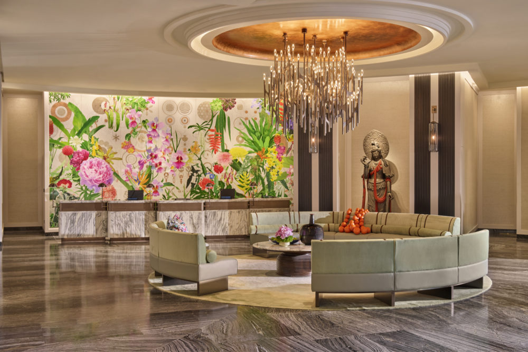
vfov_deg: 31.9
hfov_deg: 46.4
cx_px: 264
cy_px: 176
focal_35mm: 42
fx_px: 616
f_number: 8
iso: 160
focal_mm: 42
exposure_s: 1/2.5
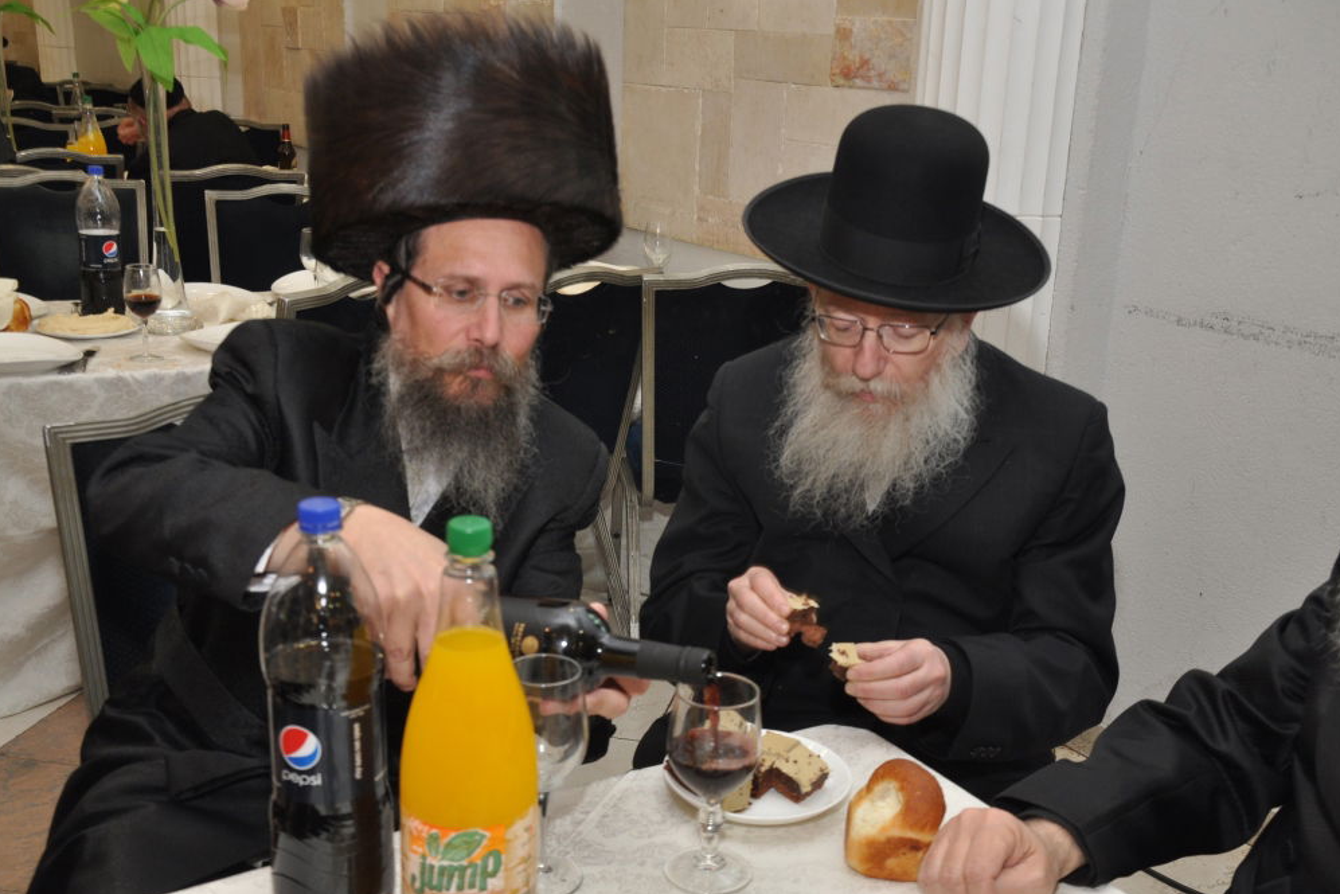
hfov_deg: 48.5
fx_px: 1489
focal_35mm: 40
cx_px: 680
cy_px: 442
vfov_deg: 33.4
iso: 500
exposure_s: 1/60
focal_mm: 26
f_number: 5.6
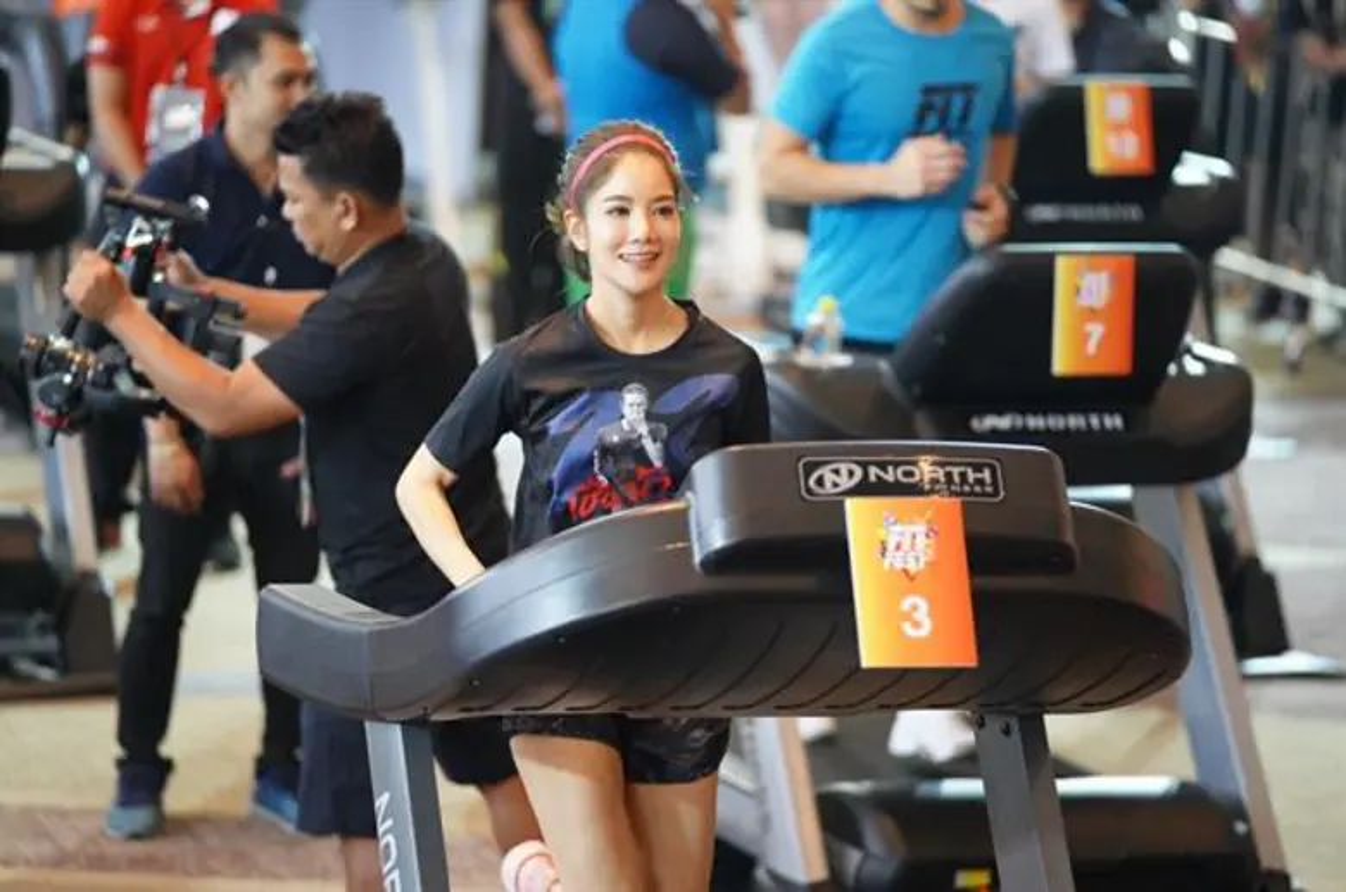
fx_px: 5635
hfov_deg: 13.6
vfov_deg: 9.1
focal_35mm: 151
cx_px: 673
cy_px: 446
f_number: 2.8
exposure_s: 1/500
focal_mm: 151
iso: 8000
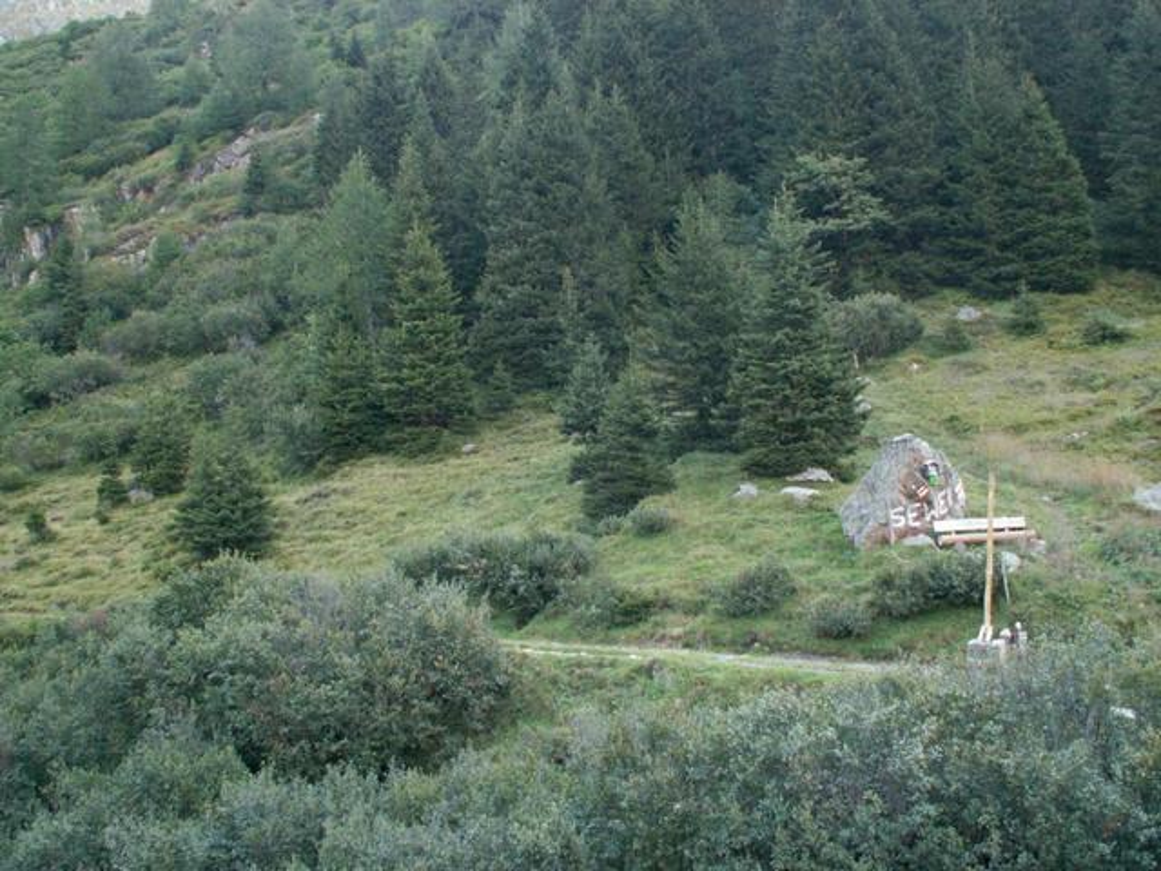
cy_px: 436
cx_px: 580
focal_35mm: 35
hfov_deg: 52.6
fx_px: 1174
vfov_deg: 40.7
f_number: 2.8
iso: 125
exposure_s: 1/40
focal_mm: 5.86
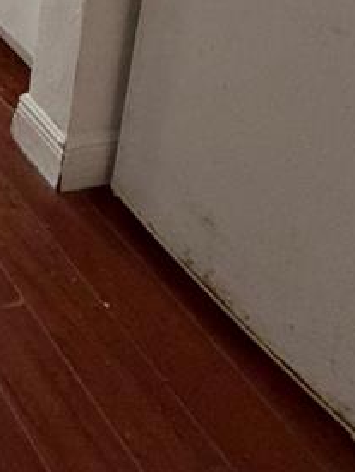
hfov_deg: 17.1
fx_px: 832
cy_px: -278
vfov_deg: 23.5
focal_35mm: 61
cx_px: -370
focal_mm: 2.22
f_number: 2.2
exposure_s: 1/60
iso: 400
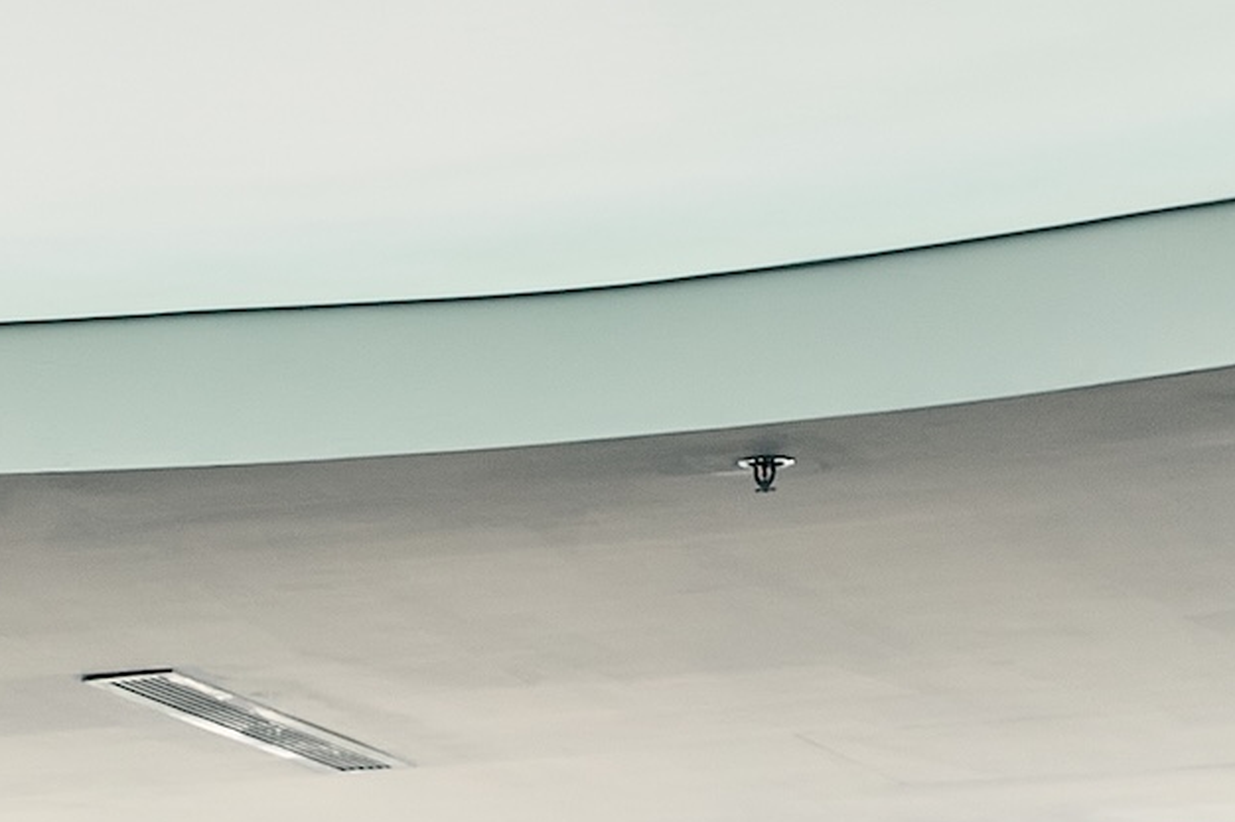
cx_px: -637
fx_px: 7786
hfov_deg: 8.8
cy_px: 1615
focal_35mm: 227
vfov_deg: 5.9
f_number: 5
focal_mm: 37
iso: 640
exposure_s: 1/200
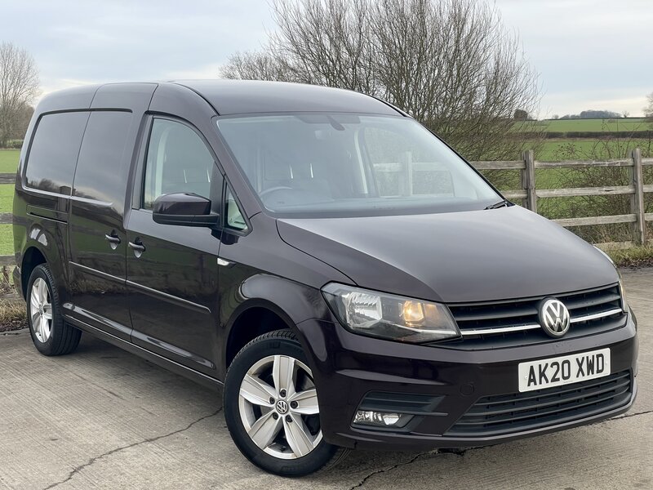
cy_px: 245
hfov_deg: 36.8
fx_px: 981
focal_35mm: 52
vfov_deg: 28.0
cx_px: 326
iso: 25
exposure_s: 1/177
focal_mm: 6
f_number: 2
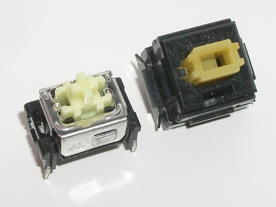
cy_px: 104
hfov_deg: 31.2
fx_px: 494
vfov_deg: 23.7
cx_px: 138
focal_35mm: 62
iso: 80
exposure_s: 1/60
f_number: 5.6
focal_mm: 10.2
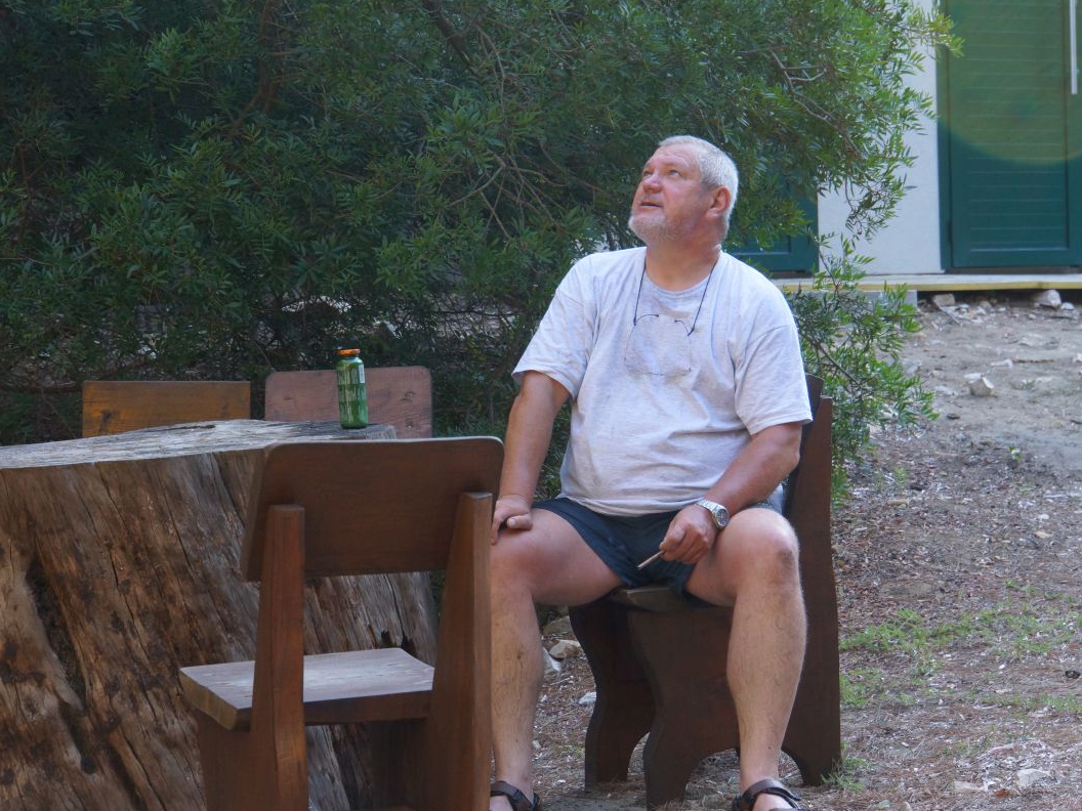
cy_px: 406
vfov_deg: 14.0
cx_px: 519
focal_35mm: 106
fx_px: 3313
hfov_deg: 18.5
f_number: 5.6
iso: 800
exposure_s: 1/160
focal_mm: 65
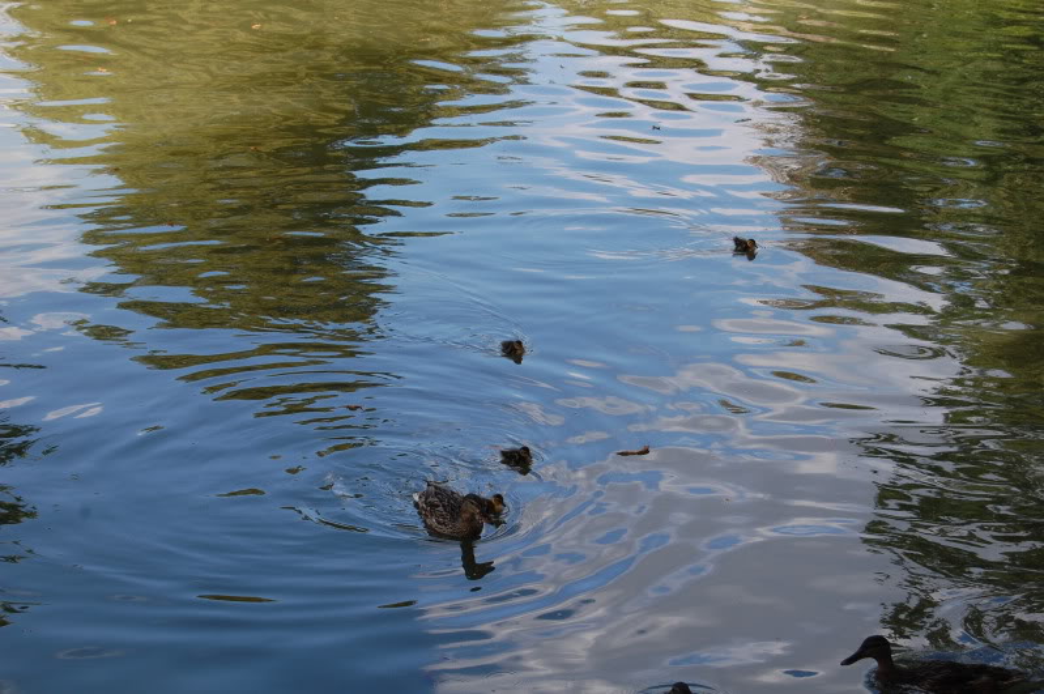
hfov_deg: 24.6
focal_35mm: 82
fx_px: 2390
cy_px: 347
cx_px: 522
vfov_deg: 16.5
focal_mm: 55
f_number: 7.1
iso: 200
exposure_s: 1/200
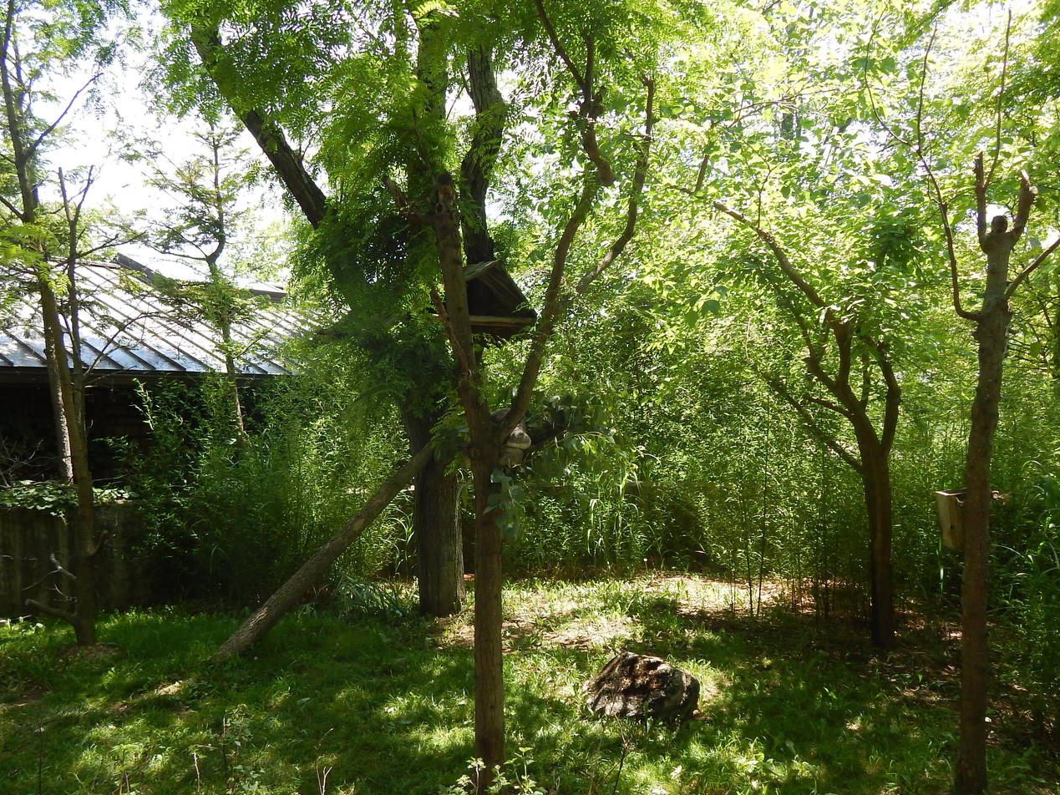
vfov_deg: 48.1
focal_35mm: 29
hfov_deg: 61.6
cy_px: 456
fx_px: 888
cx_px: 509
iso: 125
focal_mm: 4
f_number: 3
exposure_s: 1/250
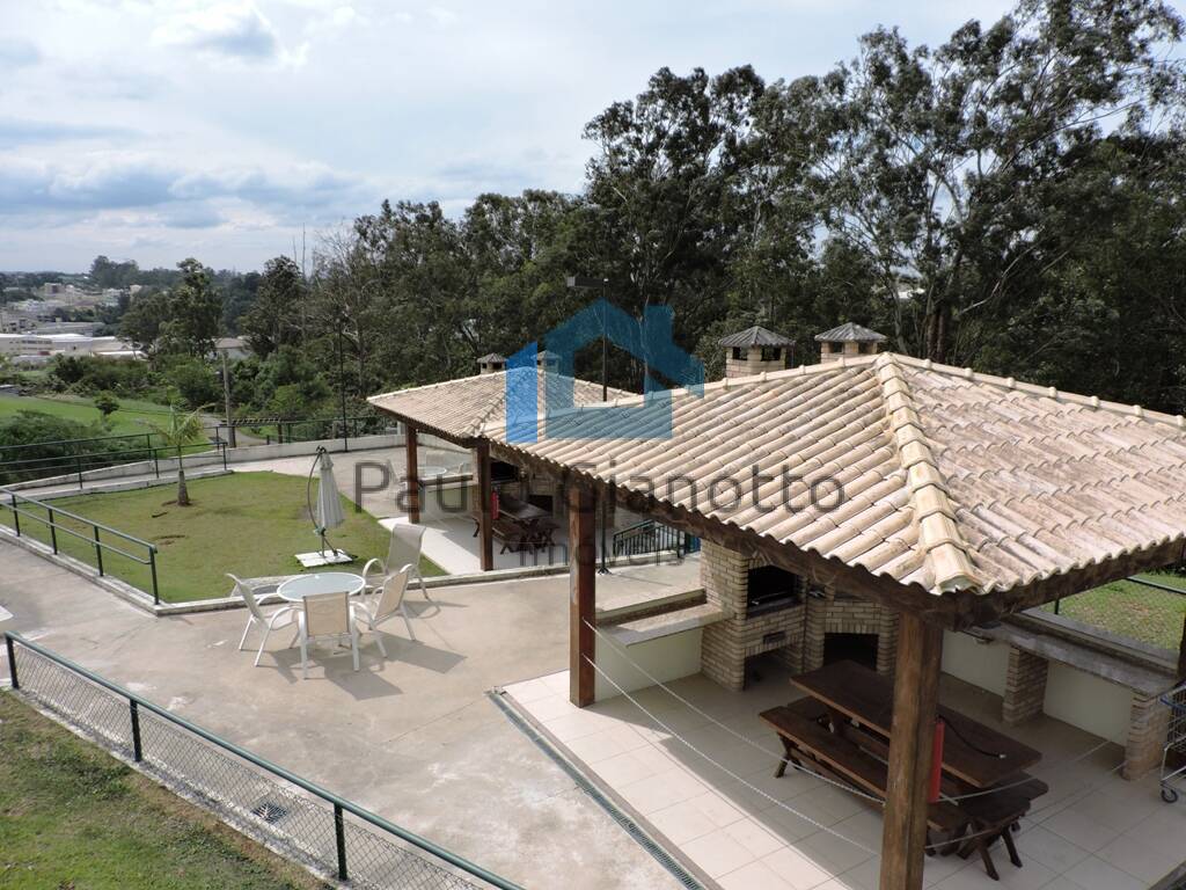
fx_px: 822
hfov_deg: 71.6
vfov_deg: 56.8
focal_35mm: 24
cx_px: 593
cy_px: 445
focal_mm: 4.3
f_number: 3.3
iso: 100
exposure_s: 1/1250
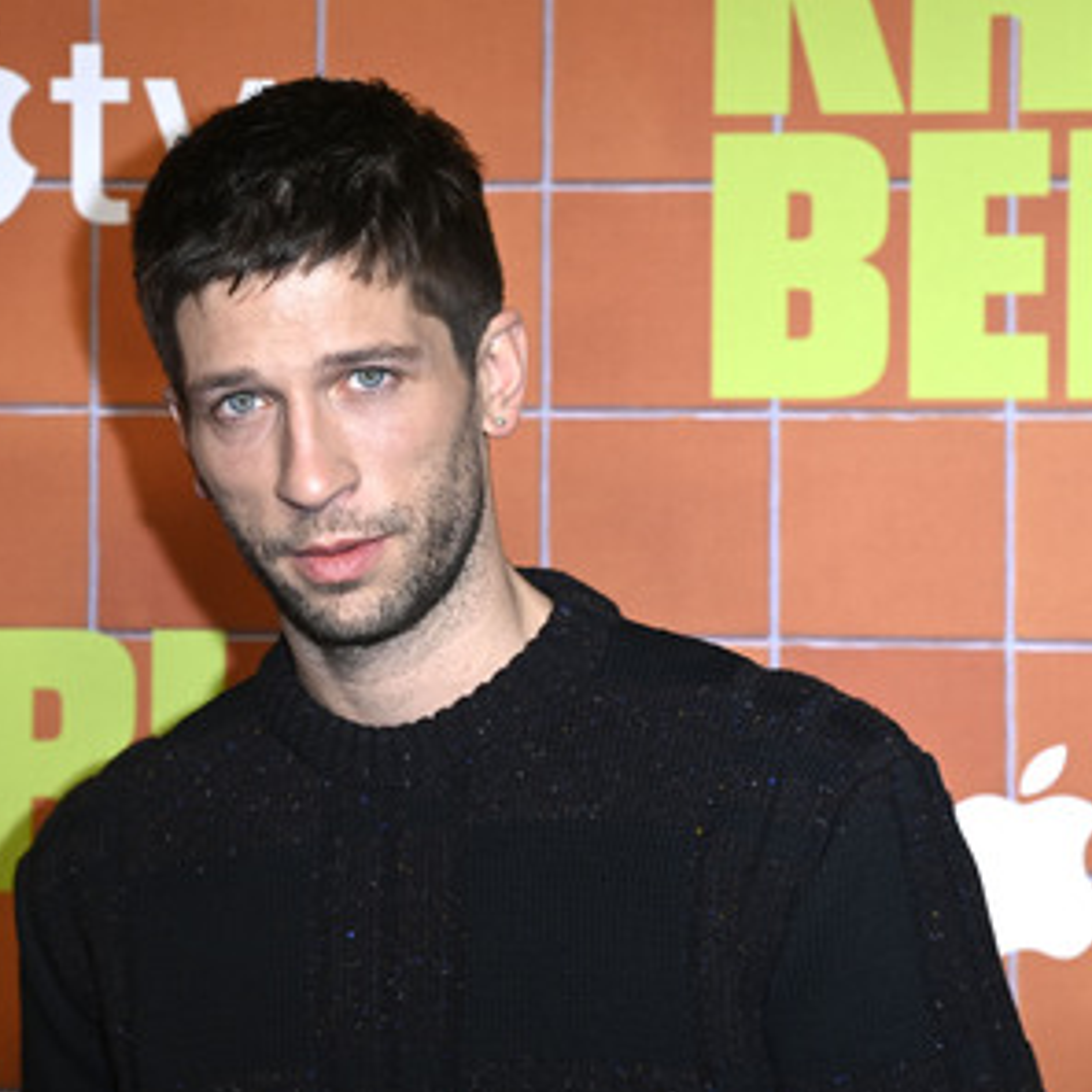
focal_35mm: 119
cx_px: 360
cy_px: 550
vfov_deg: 14.7
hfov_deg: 14.6
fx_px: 4247
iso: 800
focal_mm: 92
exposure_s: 1/250
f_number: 5.6
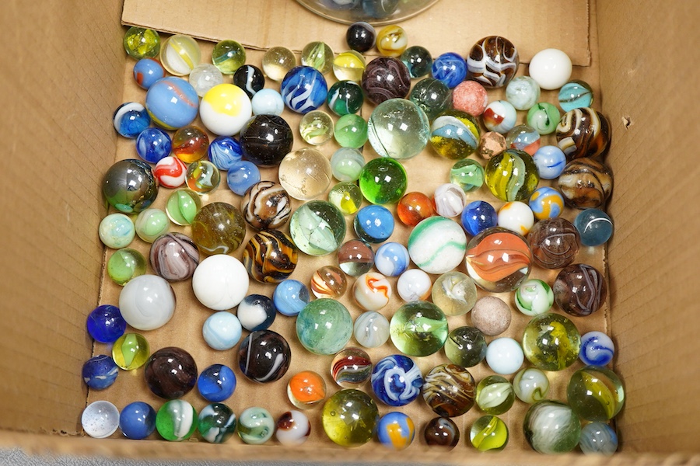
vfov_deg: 29.9
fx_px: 875
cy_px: 233
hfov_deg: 43.6
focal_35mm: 45
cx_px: 350
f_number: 3.5
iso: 1250
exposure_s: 1/125
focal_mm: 30
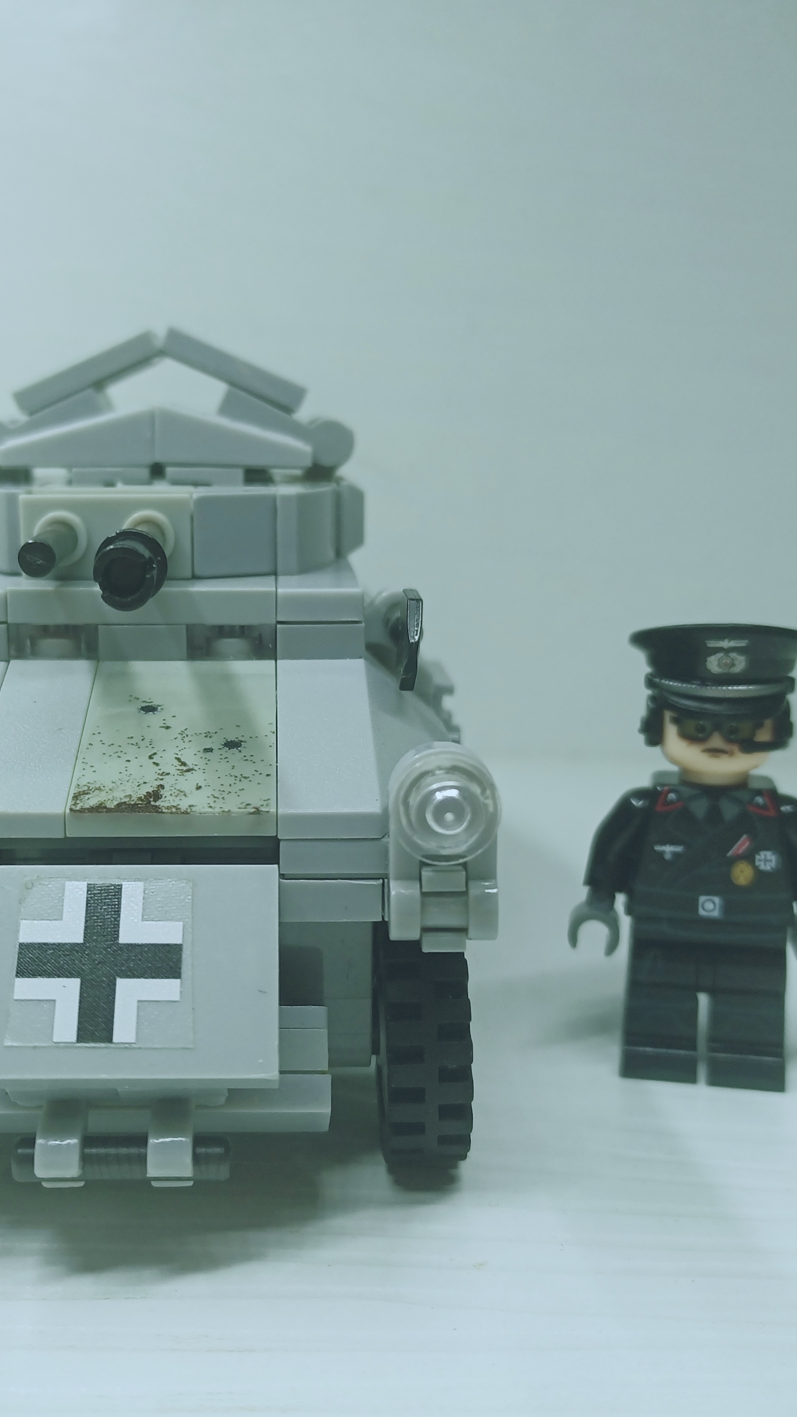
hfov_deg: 31.0
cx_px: 285
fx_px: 1428
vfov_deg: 52.8
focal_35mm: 38
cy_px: 707
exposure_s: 1/40
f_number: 1.8
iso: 118
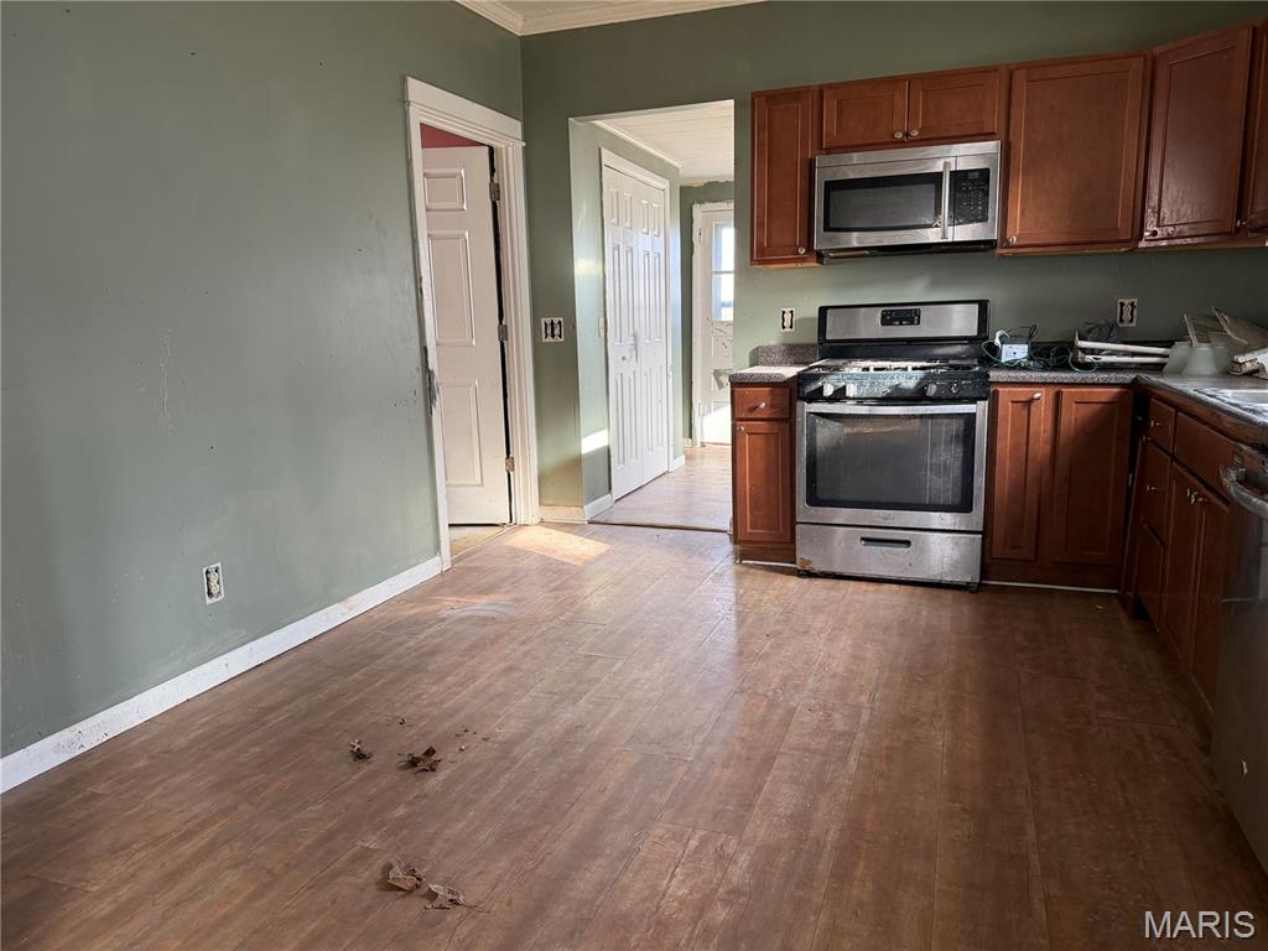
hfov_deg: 71.6
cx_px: 634
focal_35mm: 24
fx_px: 879
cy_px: 476
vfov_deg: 56.8
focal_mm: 6.76
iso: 200
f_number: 1.78
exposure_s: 1/75
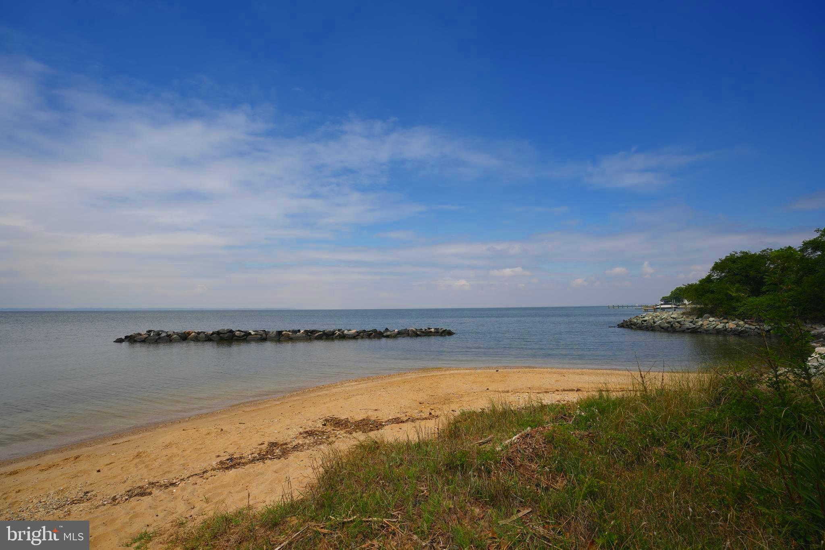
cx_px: 412
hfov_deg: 96.7
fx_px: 367
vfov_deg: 73.7
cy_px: 275
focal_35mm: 16
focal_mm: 16
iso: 50
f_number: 8
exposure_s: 1/250
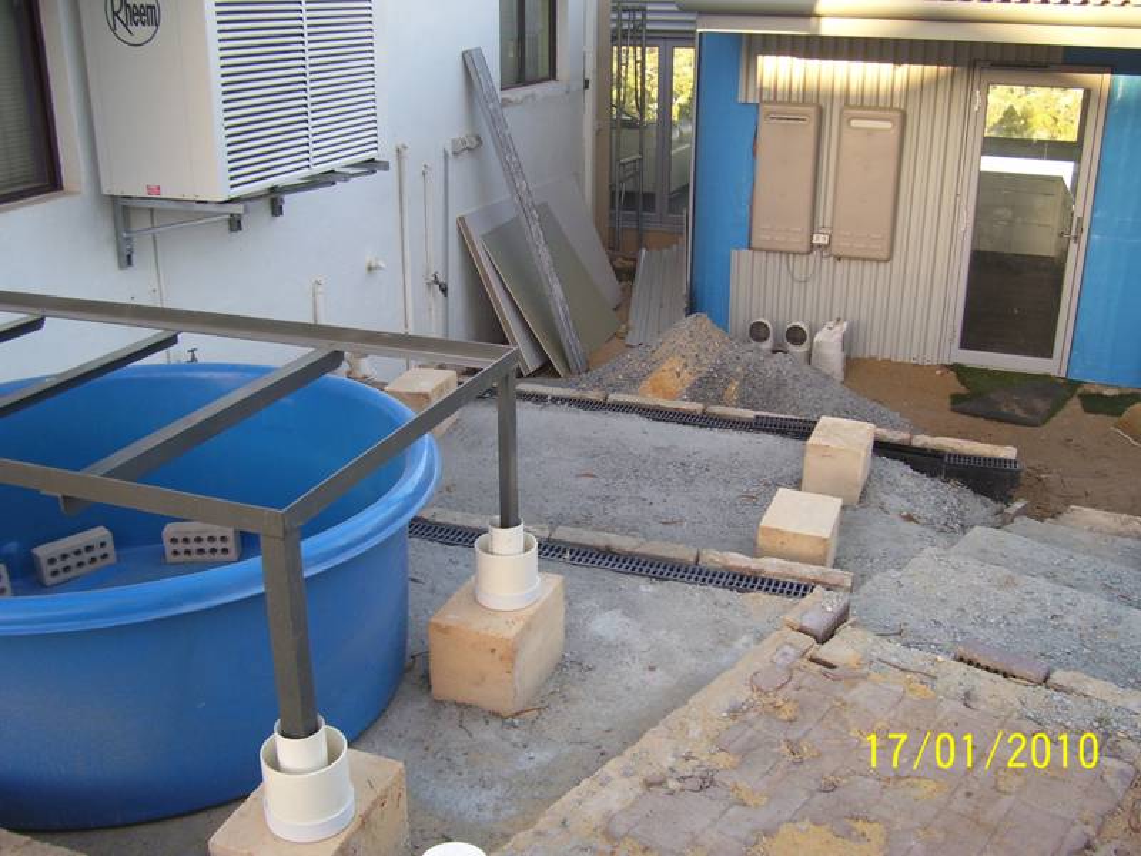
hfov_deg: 54.0
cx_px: 570
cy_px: 428
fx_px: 1121
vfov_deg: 41.8
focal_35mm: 34
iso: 80
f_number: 2.7
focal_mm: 5.6
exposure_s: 1/90
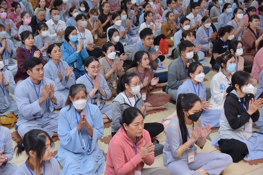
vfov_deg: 21.9
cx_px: 132
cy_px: 88
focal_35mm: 62
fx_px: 453
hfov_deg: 32.4
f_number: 4.5
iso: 1250
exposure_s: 1/100
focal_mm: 62
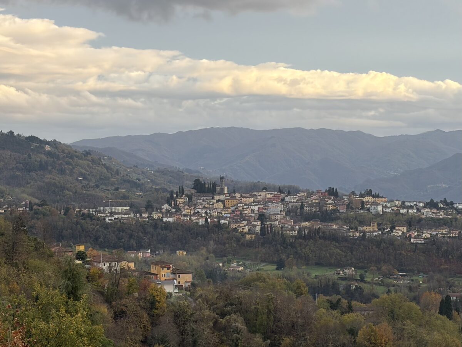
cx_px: 231
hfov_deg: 36.8
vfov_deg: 28.0
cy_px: 174
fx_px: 694
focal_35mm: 52
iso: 32
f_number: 1.6
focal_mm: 5.96
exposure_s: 1/341
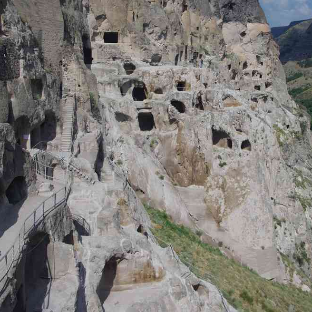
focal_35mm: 45
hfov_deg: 37.7
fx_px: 457
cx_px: 157
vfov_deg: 37.4
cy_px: 116
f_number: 11
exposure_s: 1/125
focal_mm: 23.1
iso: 200
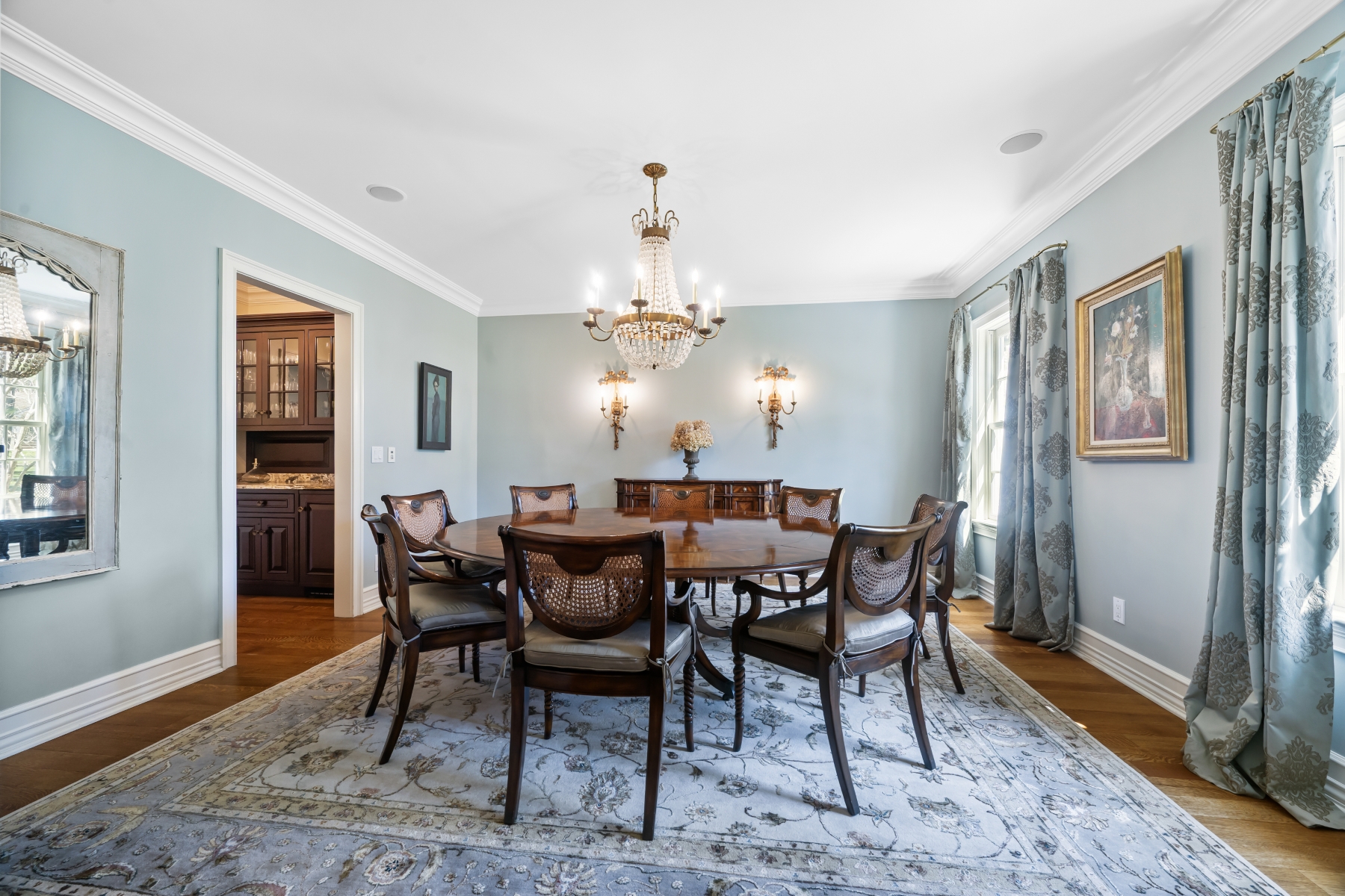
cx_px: 672
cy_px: 448
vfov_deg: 81.2
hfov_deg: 104.3
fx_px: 523
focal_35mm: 14
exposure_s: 1/1.67
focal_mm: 14
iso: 400
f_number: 9
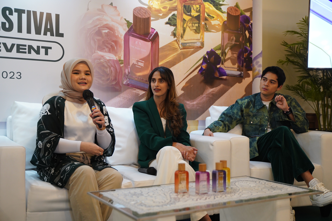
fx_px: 387
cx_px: 166
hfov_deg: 46.4
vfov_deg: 31.9
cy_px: 110
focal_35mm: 42
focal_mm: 42
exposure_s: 1/100
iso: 1600
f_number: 2.8
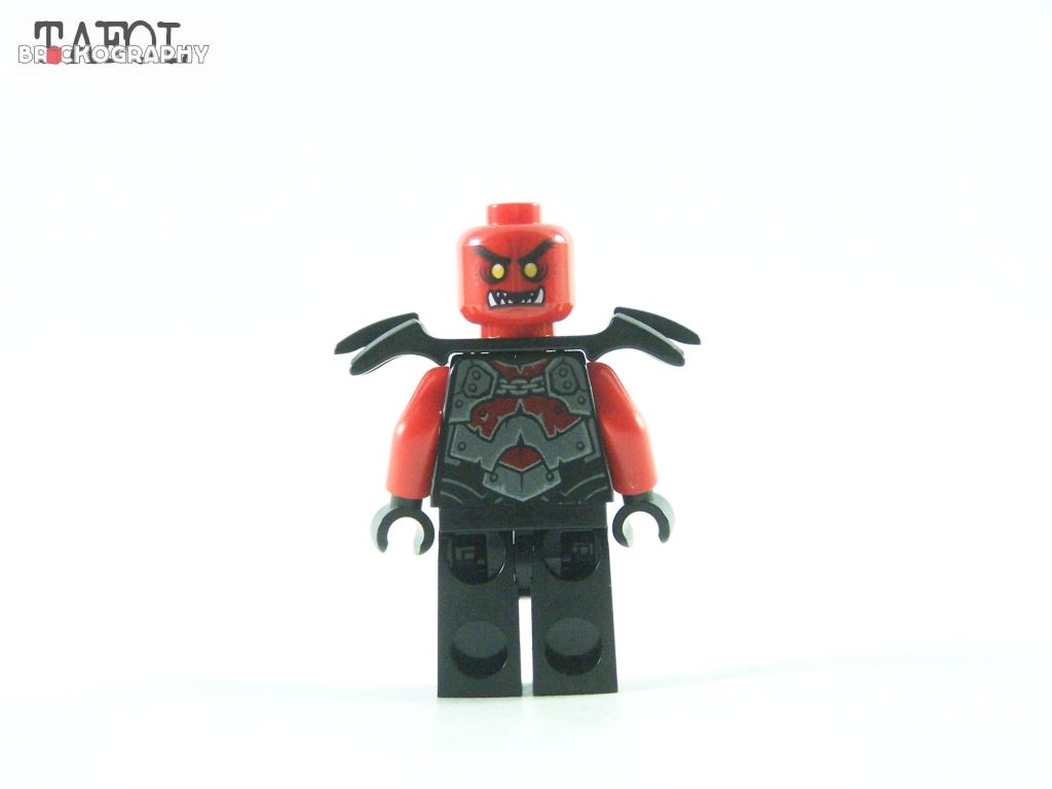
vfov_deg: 18.0
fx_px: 2492
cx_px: 526
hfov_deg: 23.8
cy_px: 394
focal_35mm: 82
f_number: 3.2
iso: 400
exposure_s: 1/60
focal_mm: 13.7
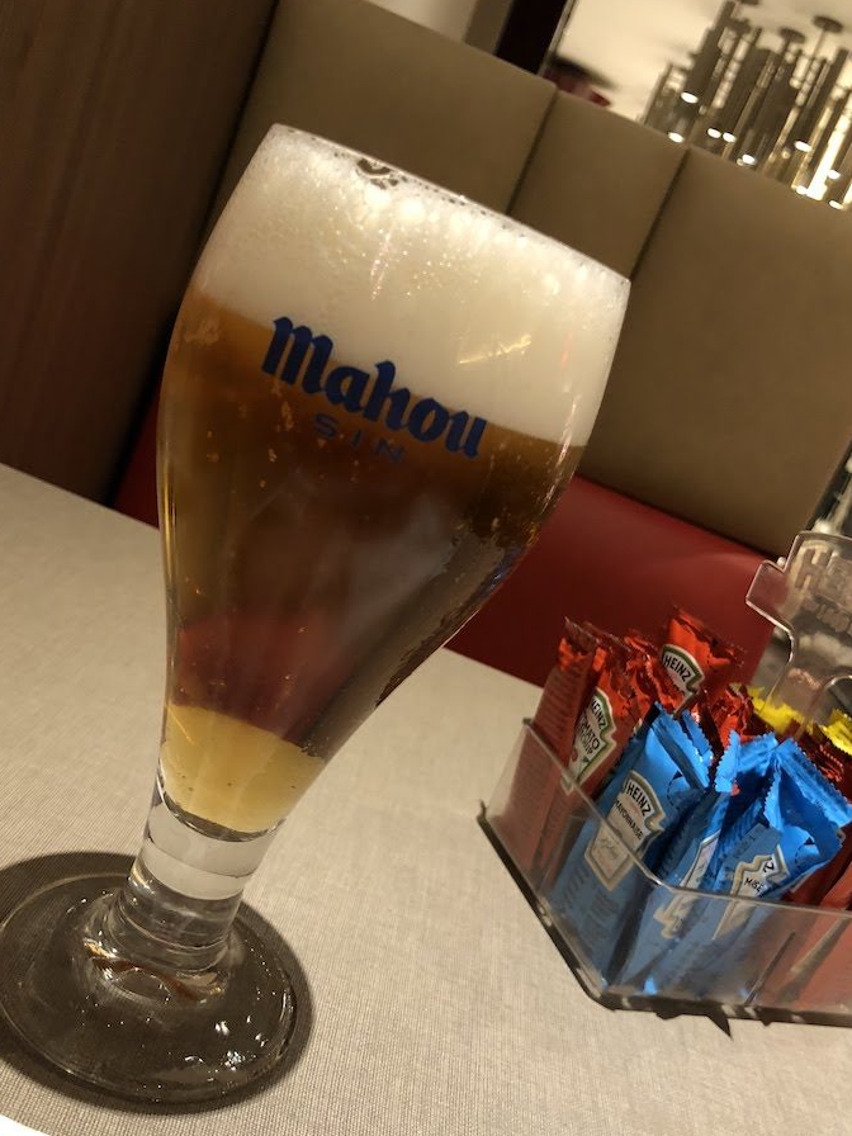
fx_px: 1050
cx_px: 410
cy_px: 635
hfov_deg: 44.2
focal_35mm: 32
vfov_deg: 56.7
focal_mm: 4
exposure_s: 1/17
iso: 80
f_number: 1.8
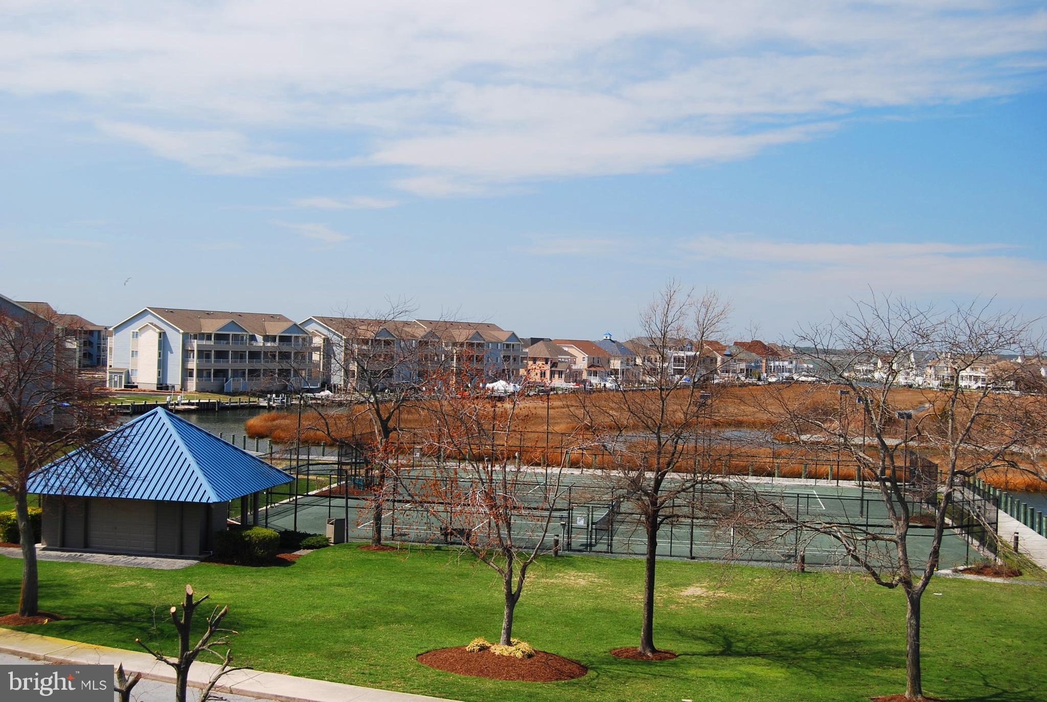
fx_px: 1311
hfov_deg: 43.5
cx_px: 524
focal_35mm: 45
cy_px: 351
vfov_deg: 30.0
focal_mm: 30
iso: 100
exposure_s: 1/160
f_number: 6.3
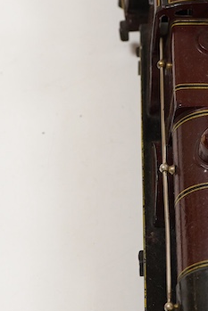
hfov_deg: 11.8
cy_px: 154
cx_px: 145
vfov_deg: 17.6
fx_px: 1004
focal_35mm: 116
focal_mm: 30
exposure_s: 1/125
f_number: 7.1
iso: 1250
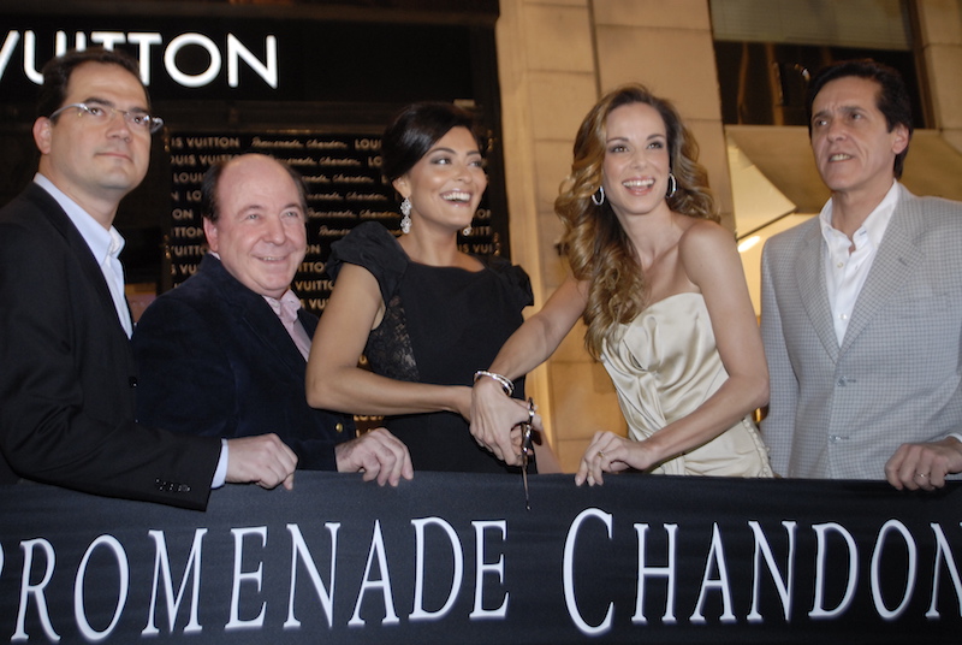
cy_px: 322
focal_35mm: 42
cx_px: 481
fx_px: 1124
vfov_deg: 32.0
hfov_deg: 46.3
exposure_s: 1/30
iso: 500
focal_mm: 28
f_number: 4
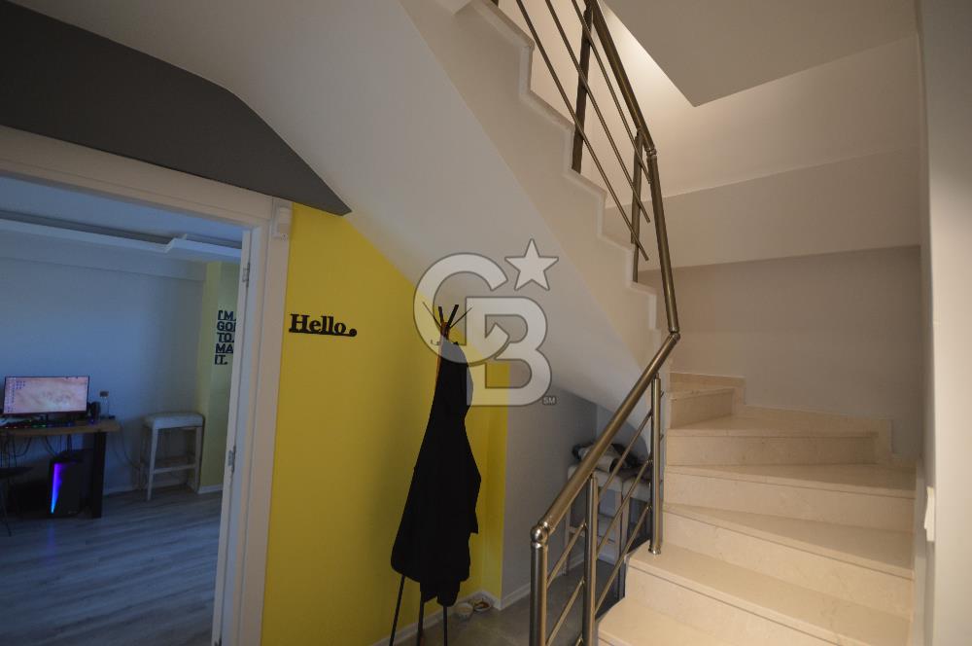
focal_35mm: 15
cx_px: 486
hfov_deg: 100.5
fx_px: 404
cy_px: 323
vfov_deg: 77.2
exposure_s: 1/60
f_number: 4
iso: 400
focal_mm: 10
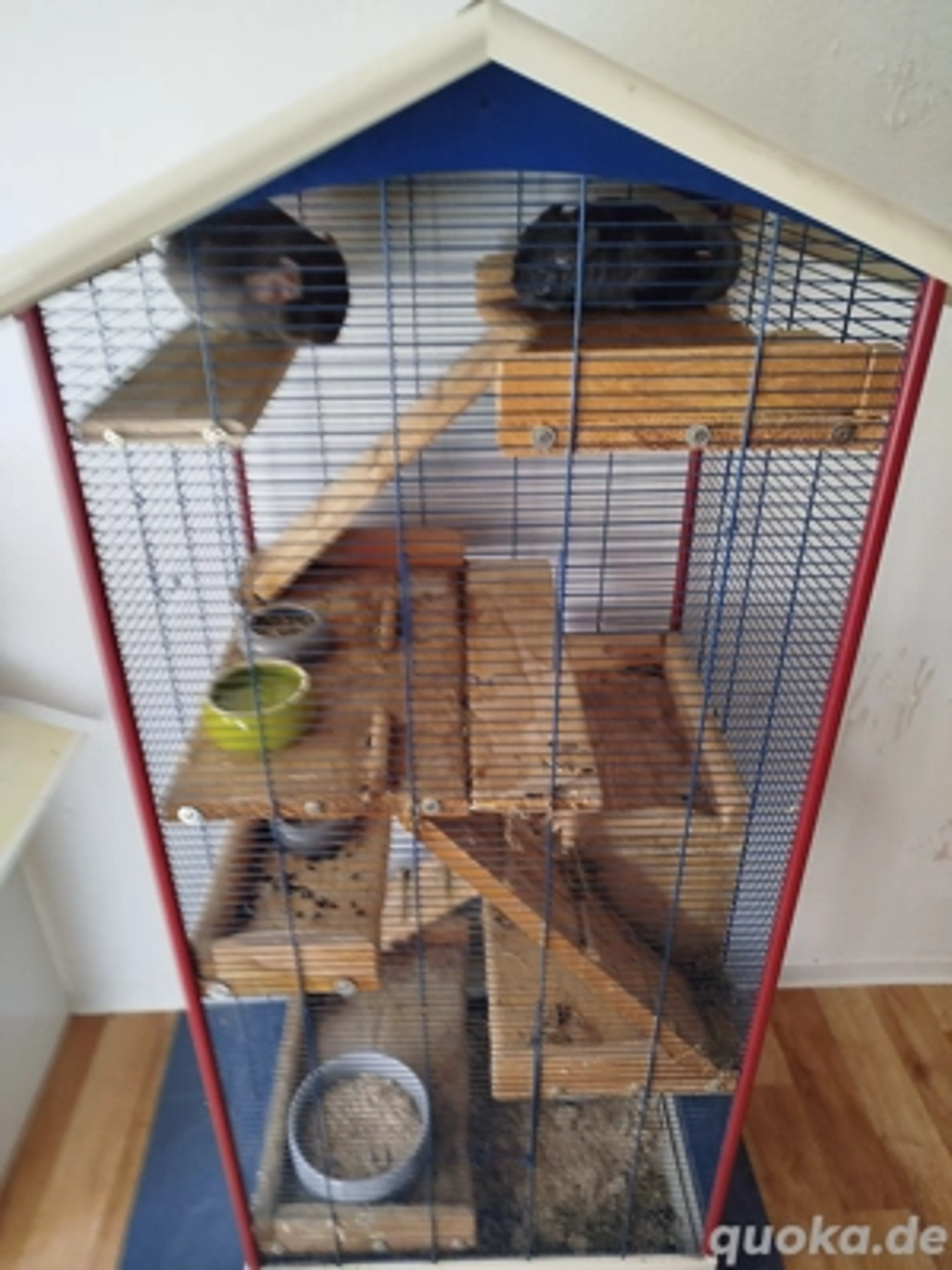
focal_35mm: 24
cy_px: 635
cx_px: 476
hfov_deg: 56.8
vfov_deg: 71.6
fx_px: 880
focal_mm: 5.31
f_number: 1.7
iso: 100
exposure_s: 1/33
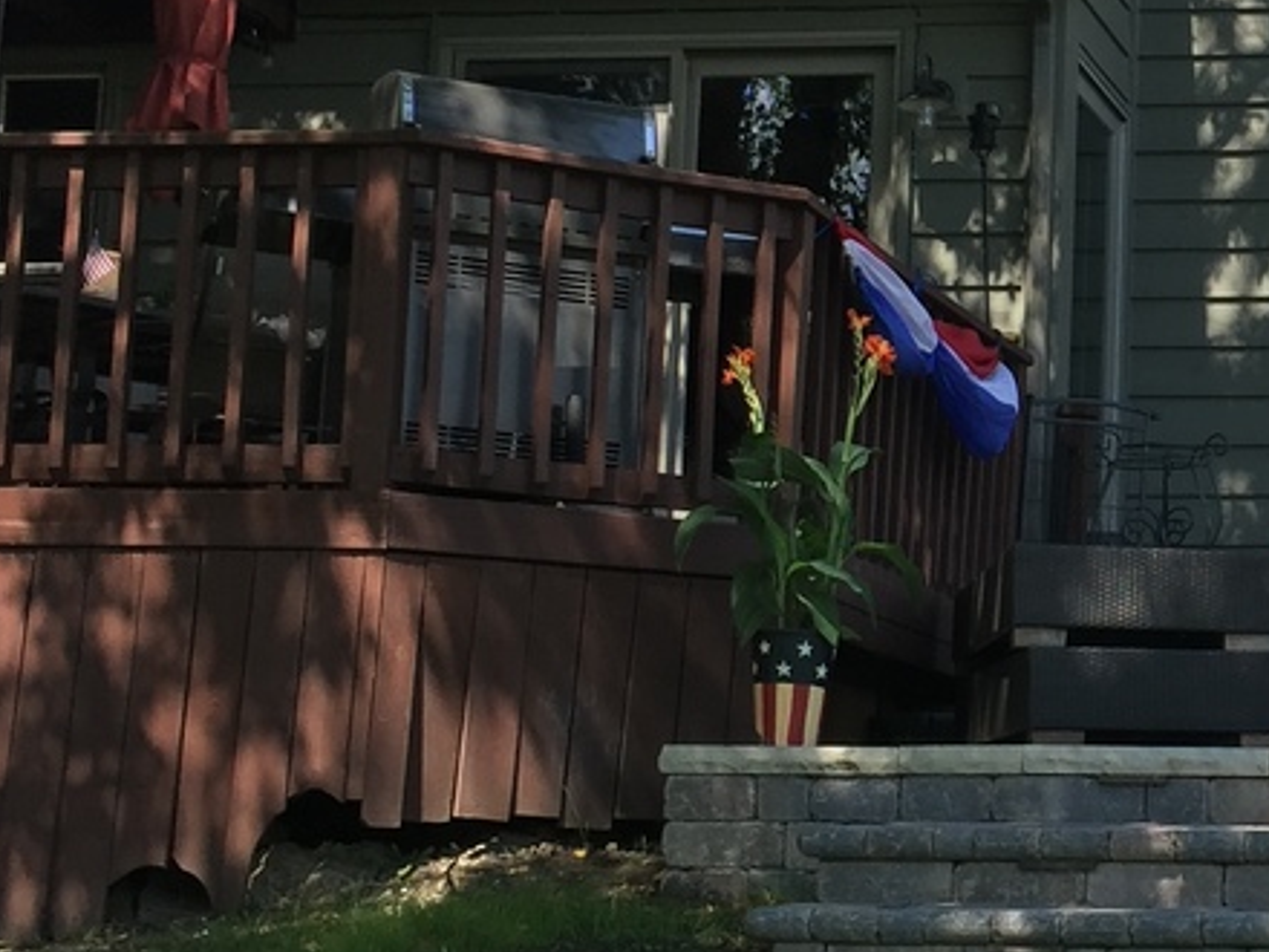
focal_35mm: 95
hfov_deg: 19.7
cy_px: 418
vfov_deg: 15.6
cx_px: 1439
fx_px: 3483
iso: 32
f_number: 2.2
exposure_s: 1/1041
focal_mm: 4.15
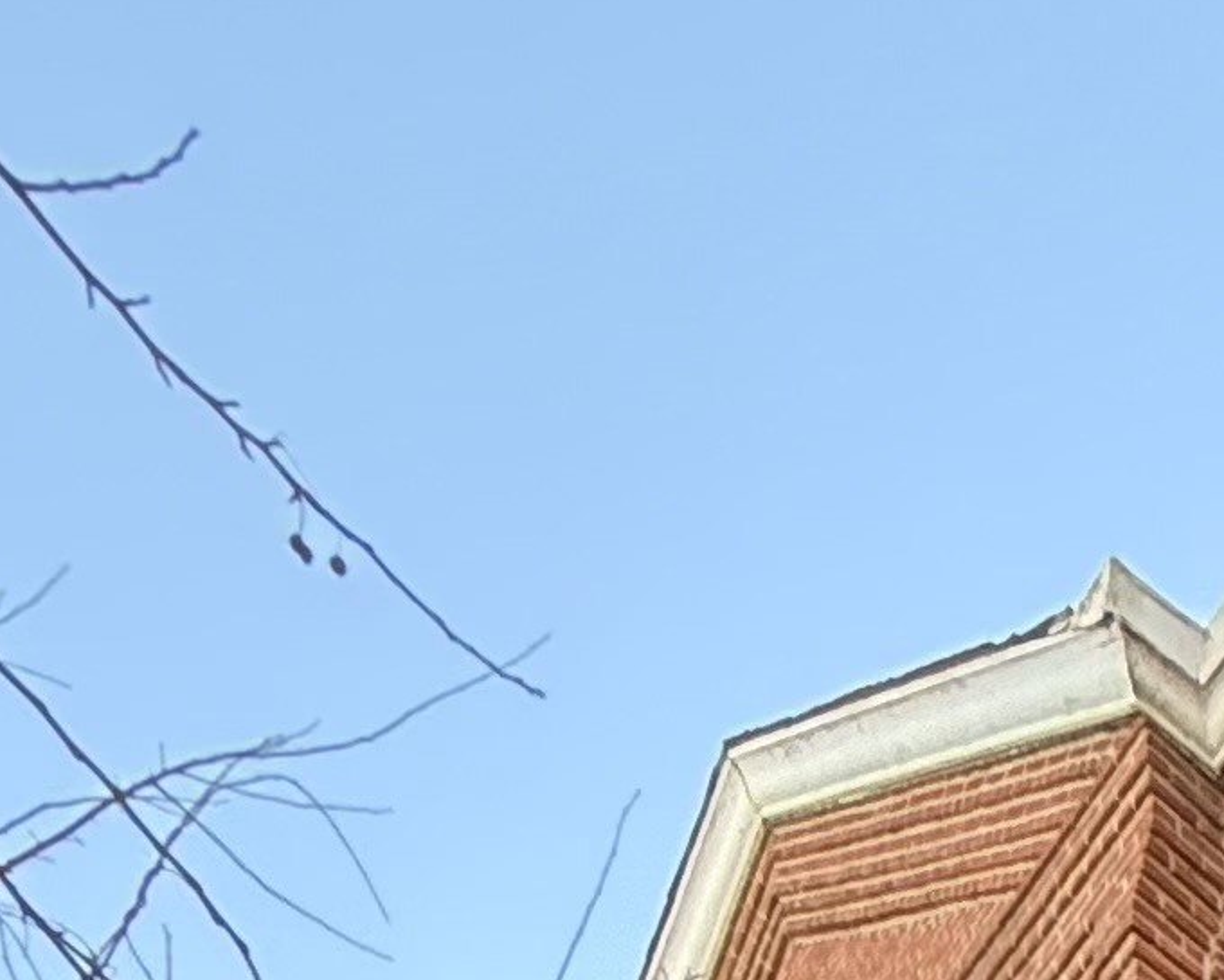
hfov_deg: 19.4
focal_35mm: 81
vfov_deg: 9.5
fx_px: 2934
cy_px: 3461
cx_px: 2016
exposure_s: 1/99
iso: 100
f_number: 2.2
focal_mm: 2.22
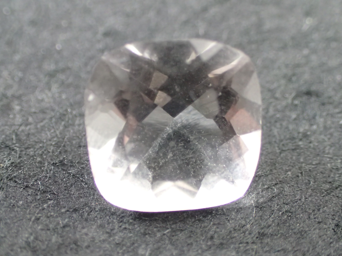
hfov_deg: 31.7
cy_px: 128
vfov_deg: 24.0
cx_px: 171
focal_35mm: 61
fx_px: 603
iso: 800
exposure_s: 1/125
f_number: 3.6
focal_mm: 11.01
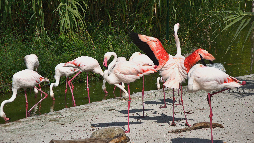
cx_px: 127
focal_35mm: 210
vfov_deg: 5.8
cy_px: 83
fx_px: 1414
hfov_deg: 10.3
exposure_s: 1/1000
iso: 80
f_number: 5
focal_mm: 73.3
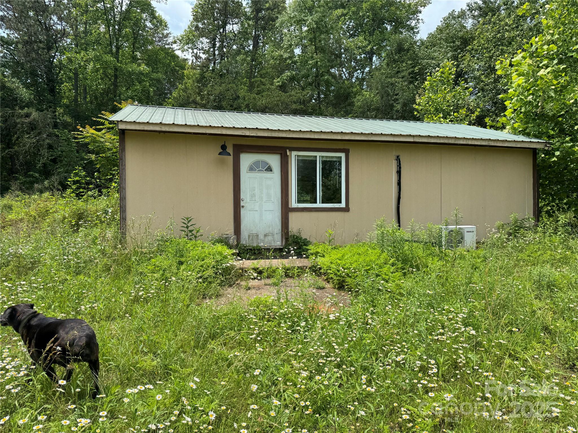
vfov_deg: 56.8
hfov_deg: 71.6
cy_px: 216
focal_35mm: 24
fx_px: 401
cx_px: 289
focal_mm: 6.76
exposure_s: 1/2959
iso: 80
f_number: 1.78
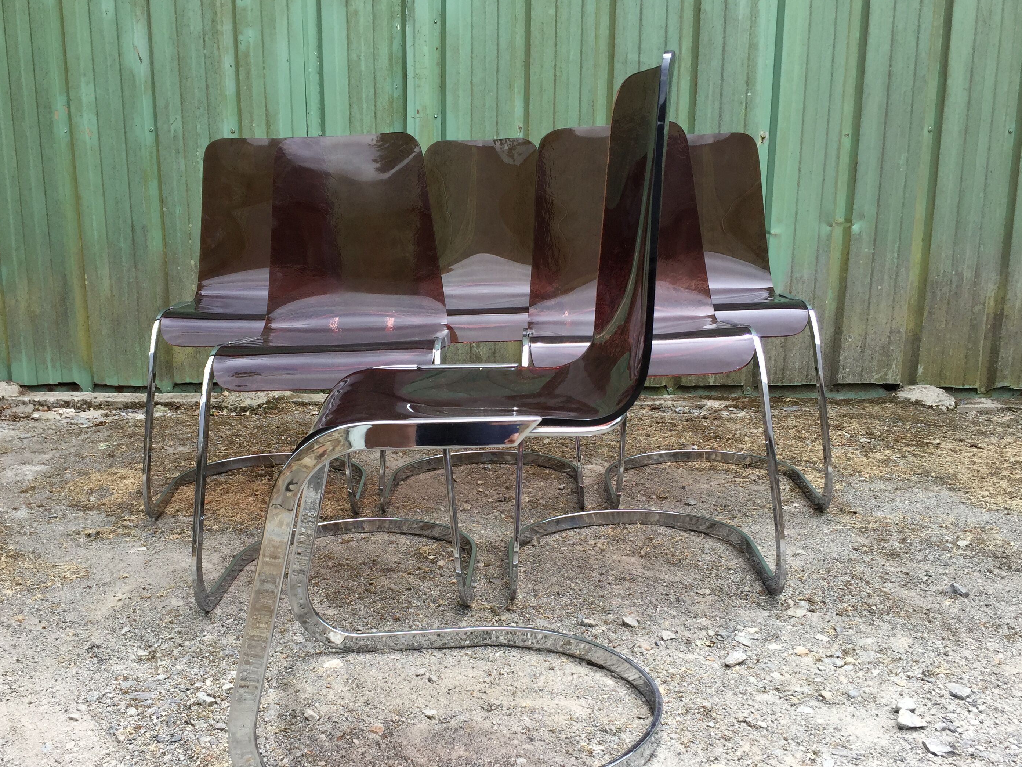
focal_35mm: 34
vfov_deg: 41.7
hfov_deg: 53.9
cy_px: 434
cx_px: 472
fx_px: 1004
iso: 32
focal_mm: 4.15
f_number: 2.2
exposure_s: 1/659
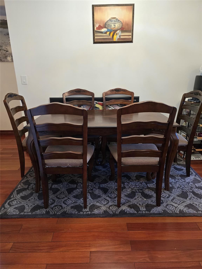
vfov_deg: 73.9
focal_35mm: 23
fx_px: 179
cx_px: 101
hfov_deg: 58.9
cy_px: 134
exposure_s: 1/120
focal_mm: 6.3
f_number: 1.7
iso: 640
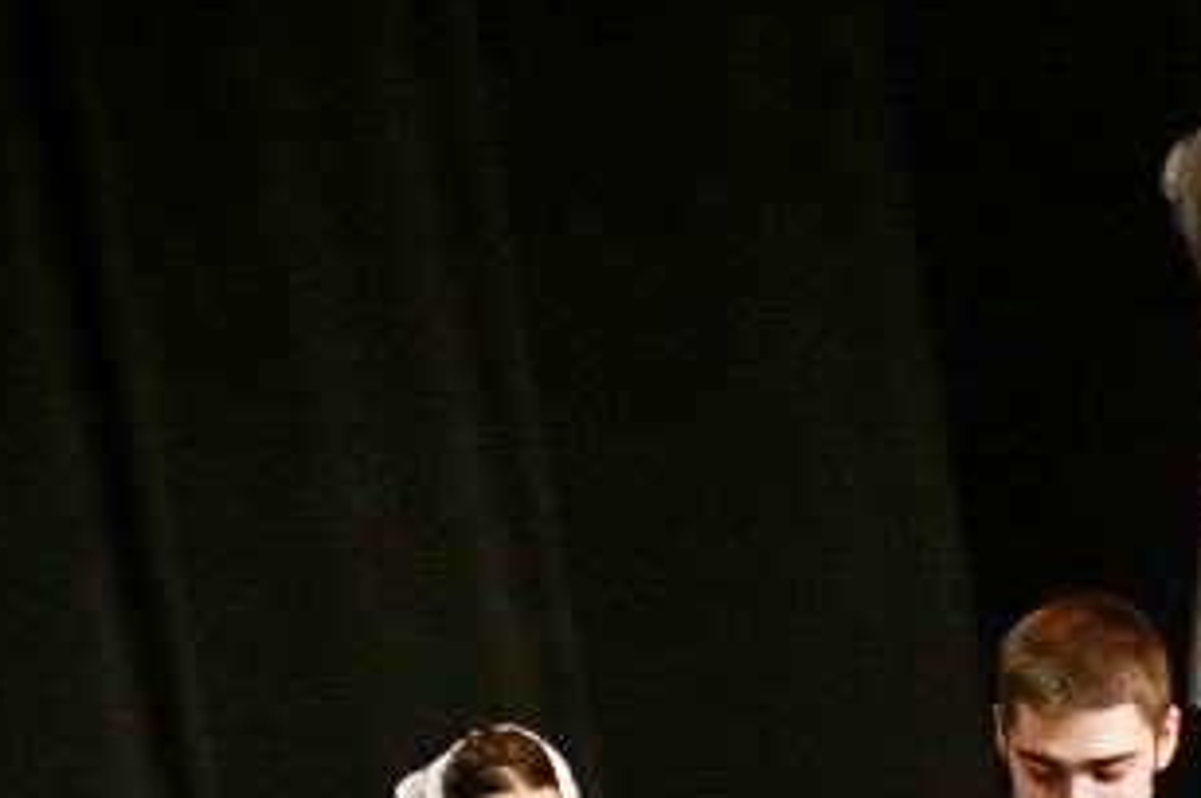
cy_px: 1283
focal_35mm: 539
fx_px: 17962
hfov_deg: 3.8
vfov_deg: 2.5
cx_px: 3083
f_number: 2.8
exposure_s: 1/250
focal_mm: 102
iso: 800
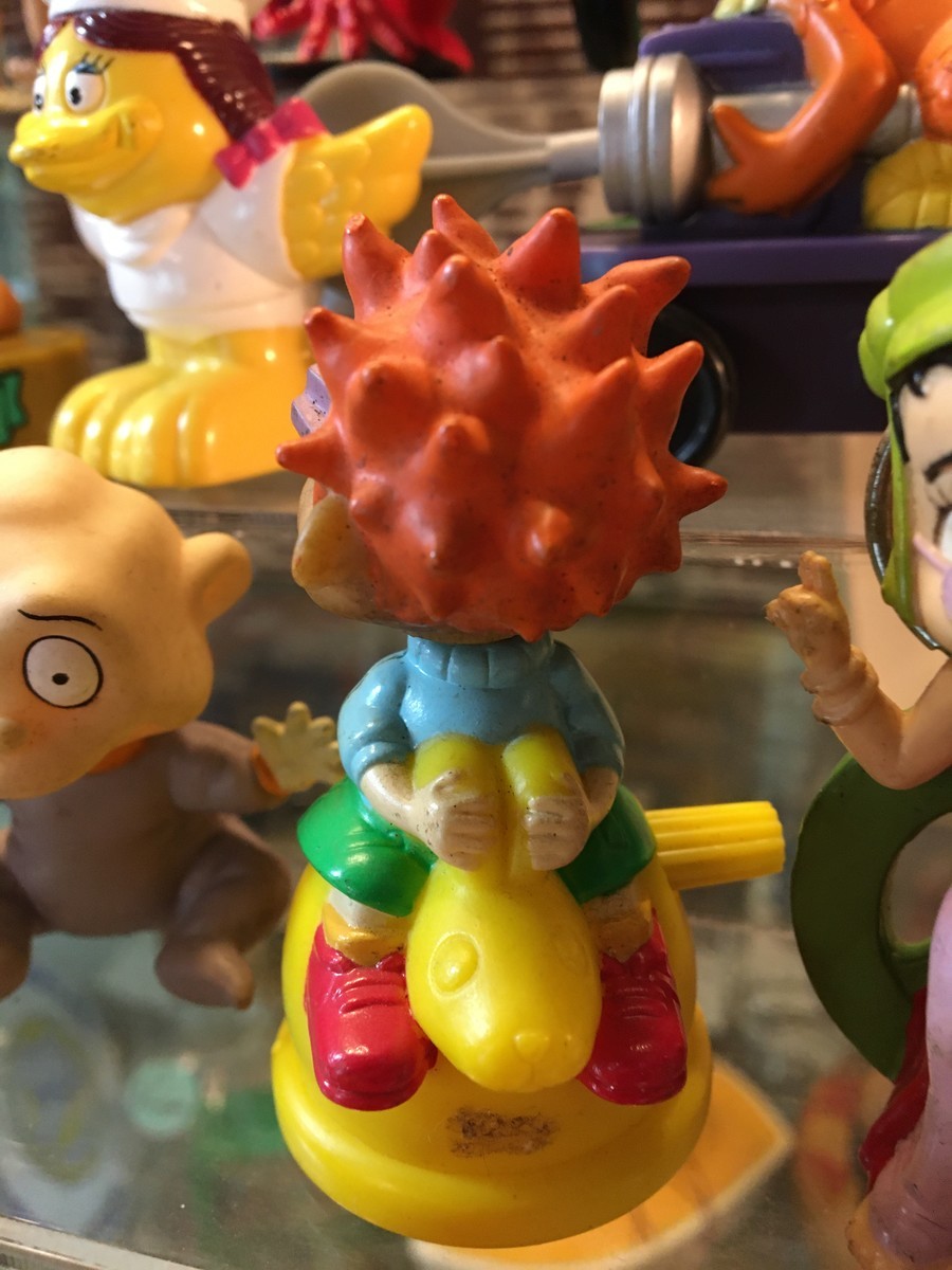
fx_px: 1063
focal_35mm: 29
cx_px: 476
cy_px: 635
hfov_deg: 48.2
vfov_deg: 61.7
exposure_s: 1/33
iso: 160
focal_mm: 4.15
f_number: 2.2
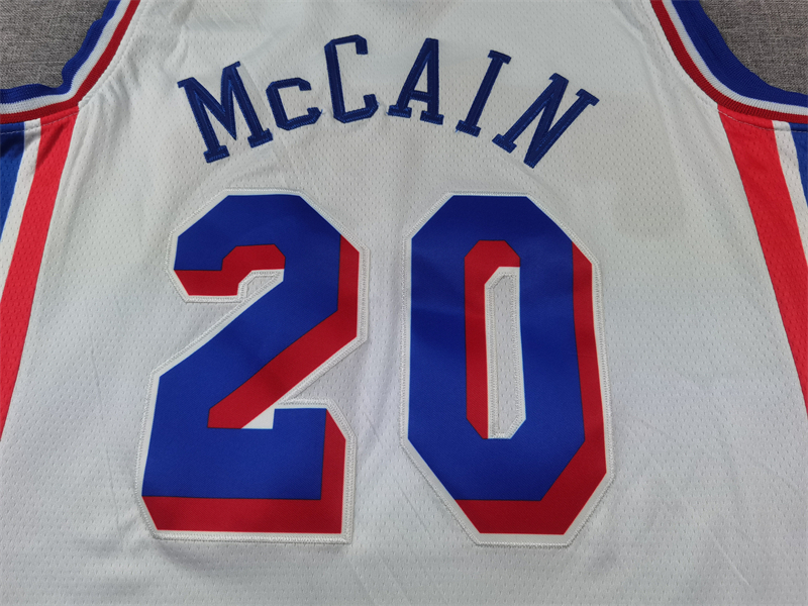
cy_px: 303
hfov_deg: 65.3
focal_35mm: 27
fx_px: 630
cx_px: 404
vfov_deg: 51.4
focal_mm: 6.71
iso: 160
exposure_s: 1/887
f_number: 1.9
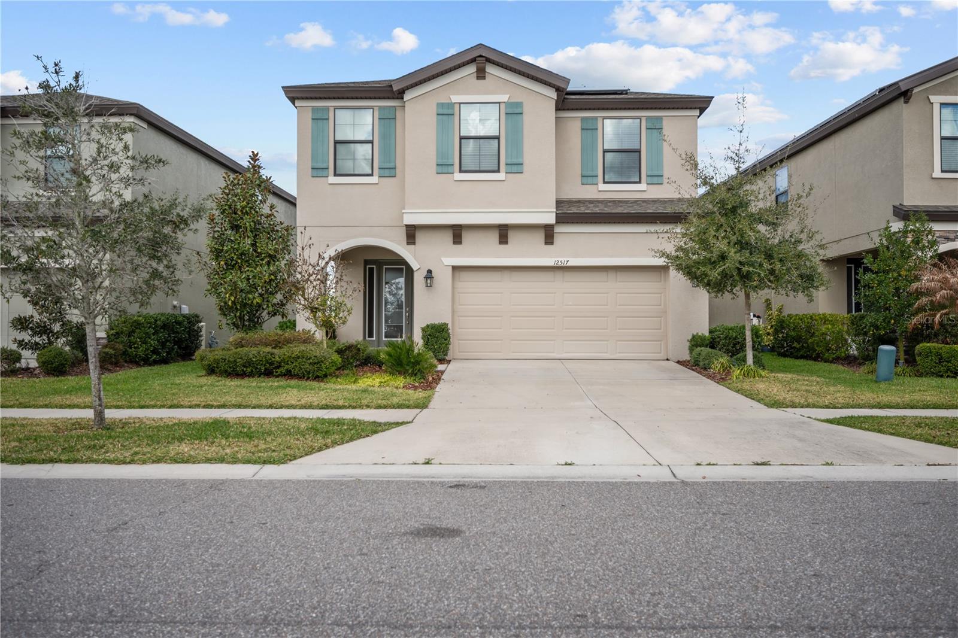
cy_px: 319
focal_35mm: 26
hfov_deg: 68.4
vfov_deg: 48.7
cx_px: 479
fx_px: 705
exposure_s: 1/640
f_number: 4
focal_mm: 26.5
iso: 100
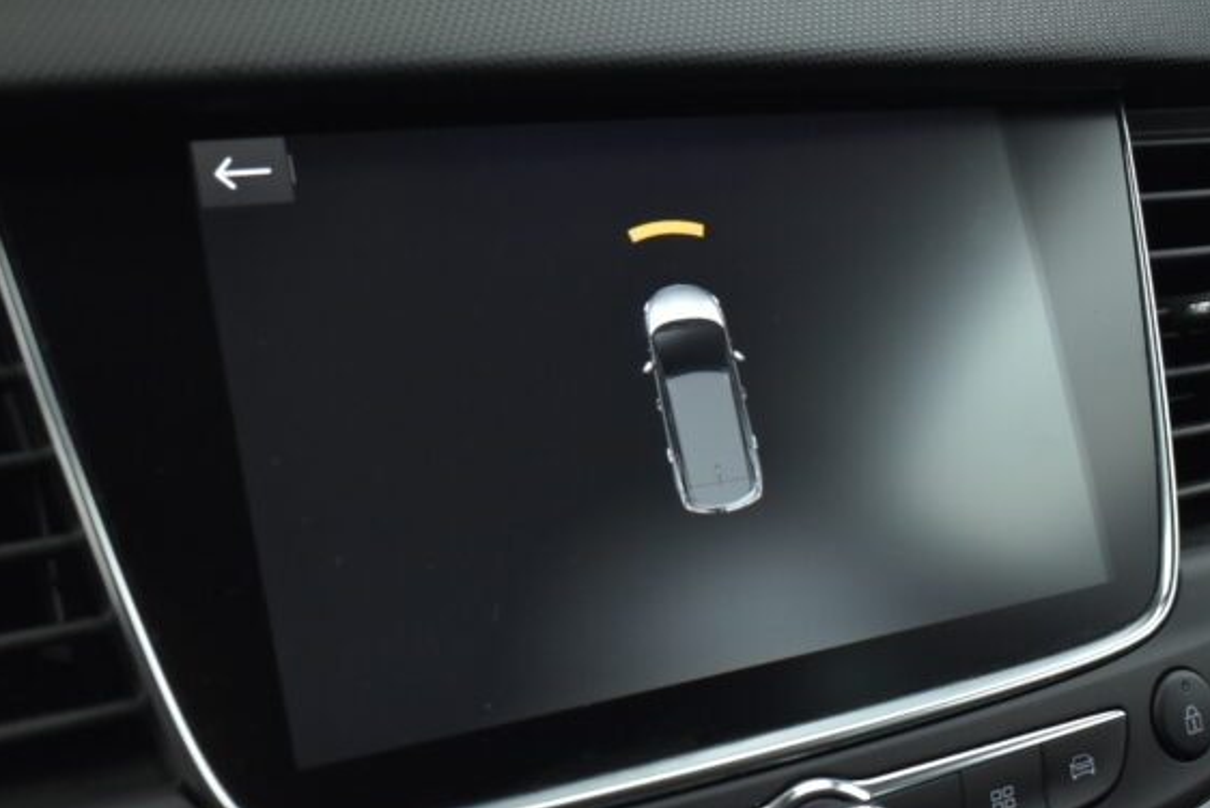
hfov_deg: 47.3
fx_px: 1378
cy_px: 484
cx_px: 543
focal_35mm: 41
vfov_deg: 32.6
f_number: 3.8
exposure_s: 1/100
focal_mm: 20
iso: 1600
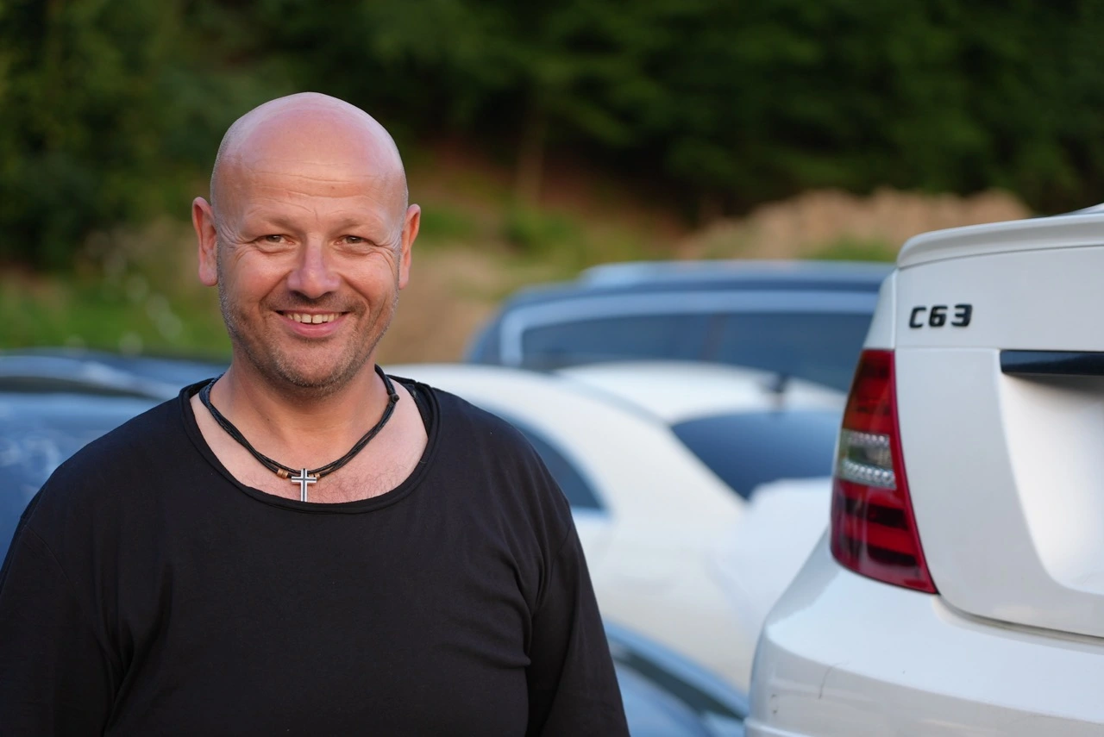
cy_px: 368
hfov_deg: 19.4
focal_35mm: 105
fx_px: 3222
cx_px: 552
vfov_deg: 13.1
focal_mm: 105
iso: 400
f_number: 4
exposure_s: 1/160
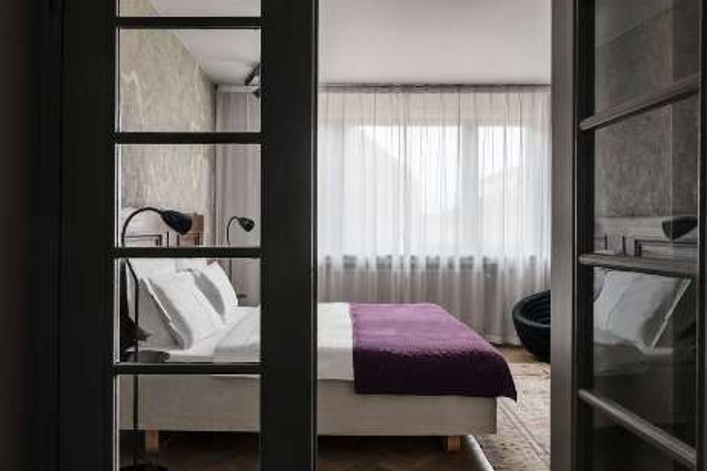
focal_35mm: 25
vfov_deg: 51.2
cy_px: 241
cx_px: 354
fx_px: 491
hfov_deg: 71.5
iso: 100
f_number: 9
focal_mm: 24
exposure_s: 1/1.25
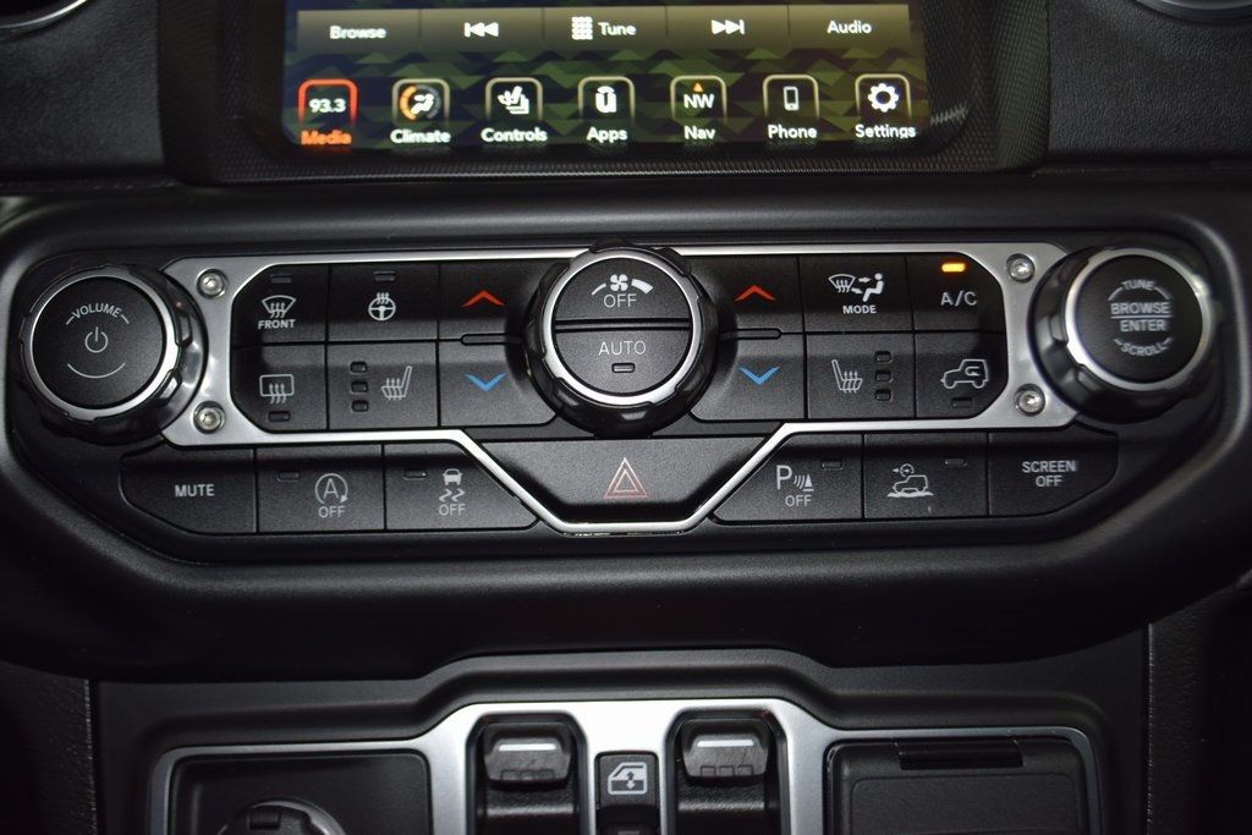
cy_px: 418
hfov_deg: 43.6
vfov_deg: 29.9
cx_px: 626
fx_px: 1565
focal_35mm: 45
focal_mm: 30
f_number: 4.5
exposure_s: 1/30
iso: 560
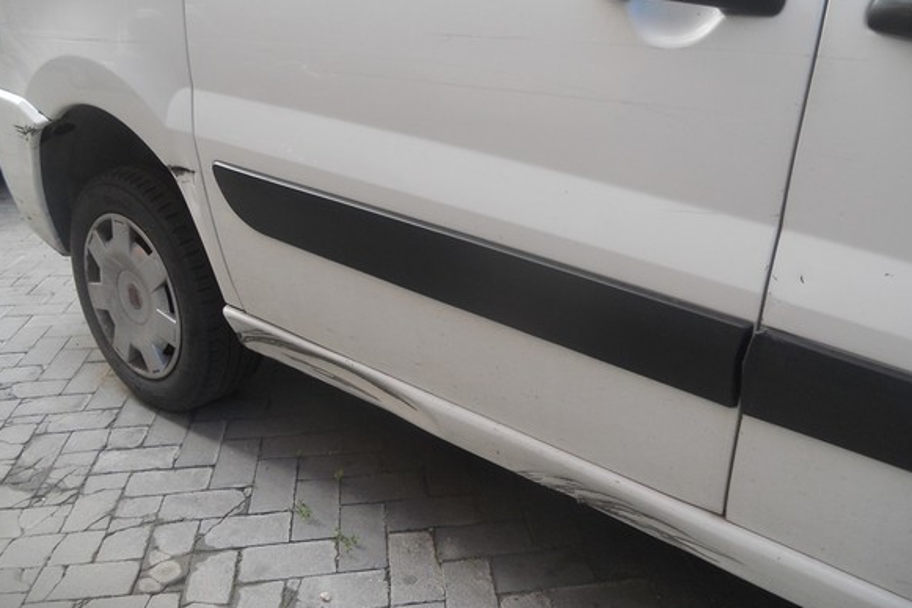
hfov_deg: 63.7
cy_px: 300
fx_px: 734
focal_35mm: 29
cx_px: 463
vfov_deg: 44.9
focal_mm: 4.9
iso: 80
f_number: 3.2
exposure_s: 1/80
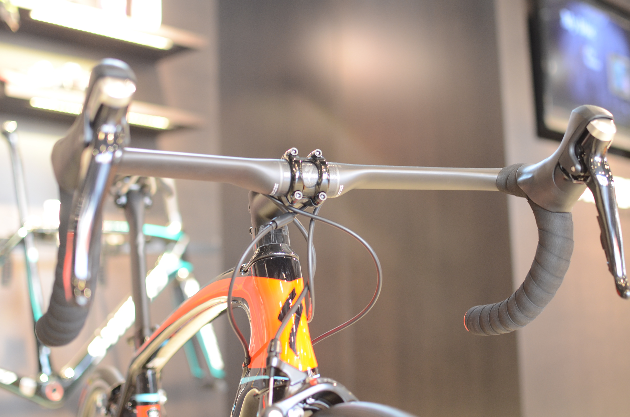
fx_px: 917
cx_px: 315
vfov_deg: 25.6
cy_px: 208
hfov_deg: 37.9
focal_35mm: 52
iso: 640
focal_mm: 35
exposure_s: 1/30
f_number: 2.5
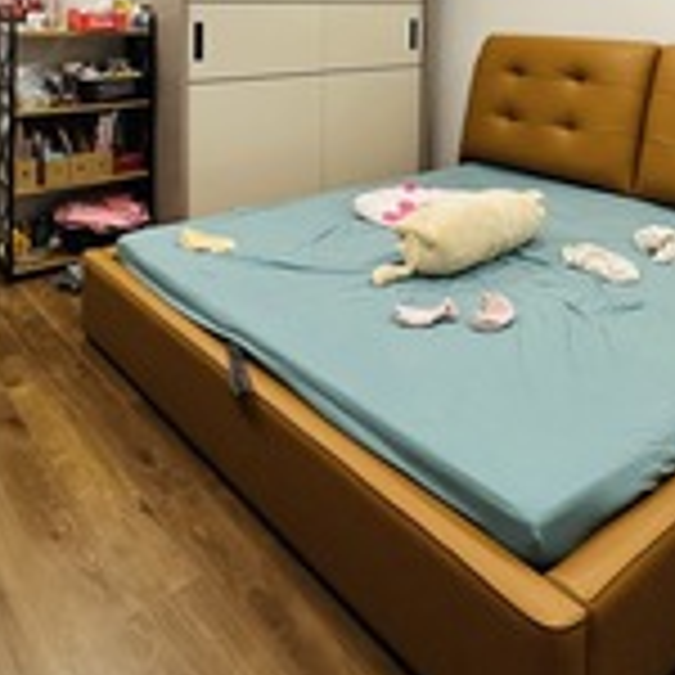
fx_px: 728
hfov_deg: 49.7
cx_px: 338
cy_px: 18
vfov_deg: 43.5
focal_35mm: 33
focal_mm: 2.22
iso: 160
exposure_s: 1/50
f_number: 2.2
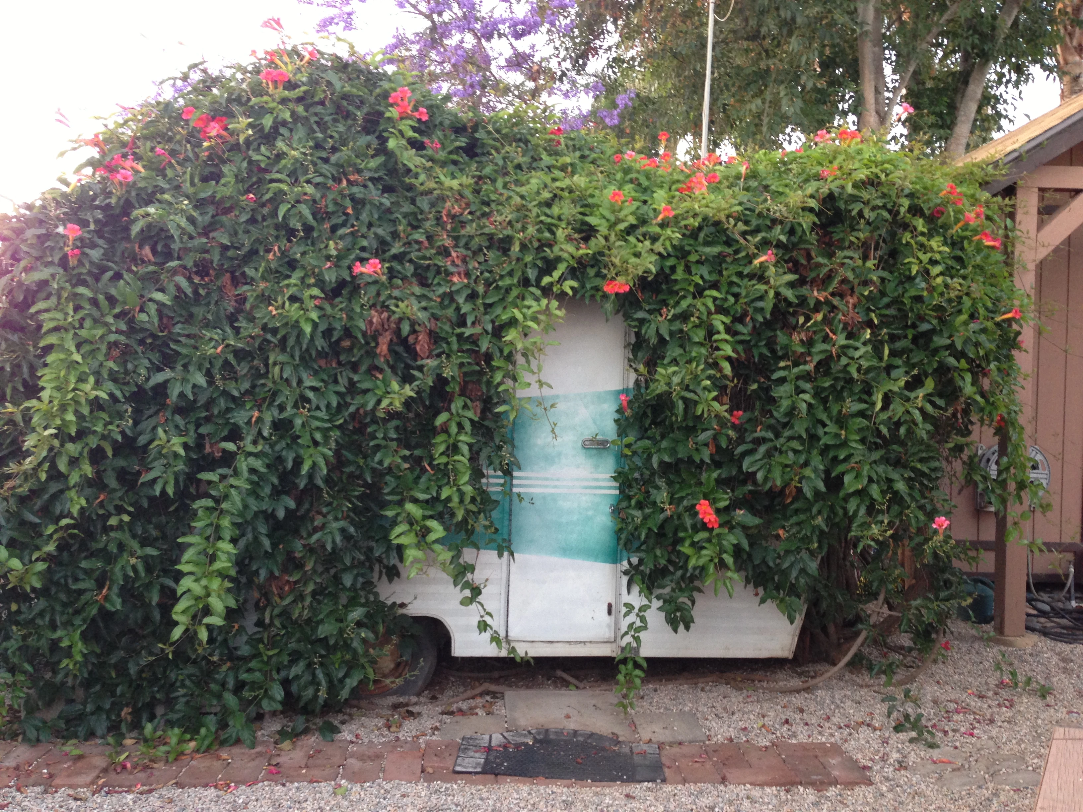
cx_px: 542
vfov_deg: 42.9
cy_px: 406
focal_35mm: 33
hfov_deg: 55.4
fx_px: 1032
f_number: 2.4
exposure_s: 1/20
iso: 125
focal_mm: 4.13
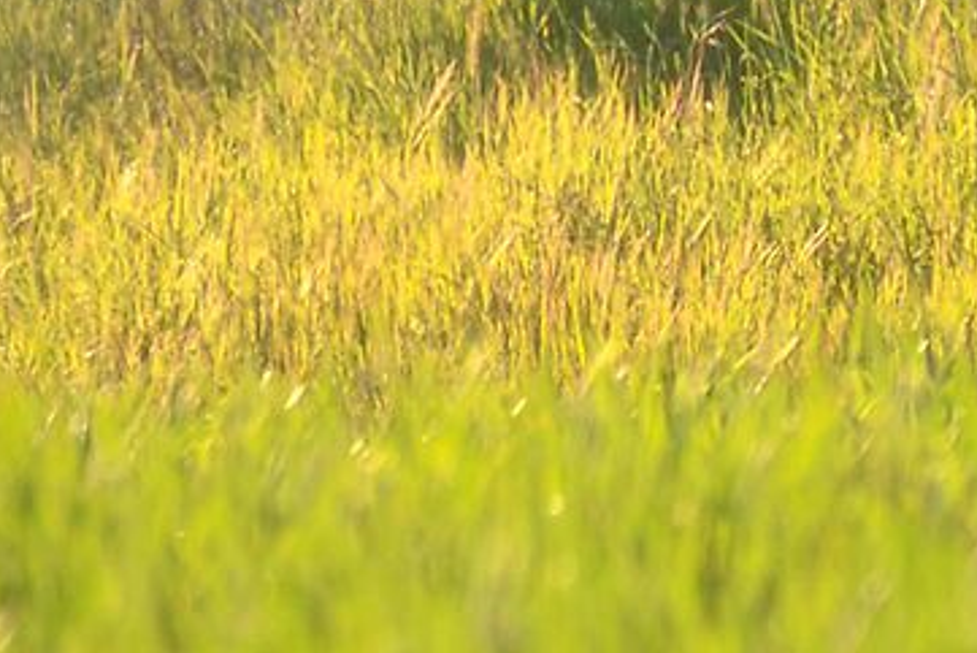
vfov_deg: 1.0
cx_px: 2284
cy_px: -642
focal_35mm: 1329
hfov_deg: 1.5
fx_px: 36080
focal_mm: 200
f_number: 8
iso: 100
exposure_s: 1/30
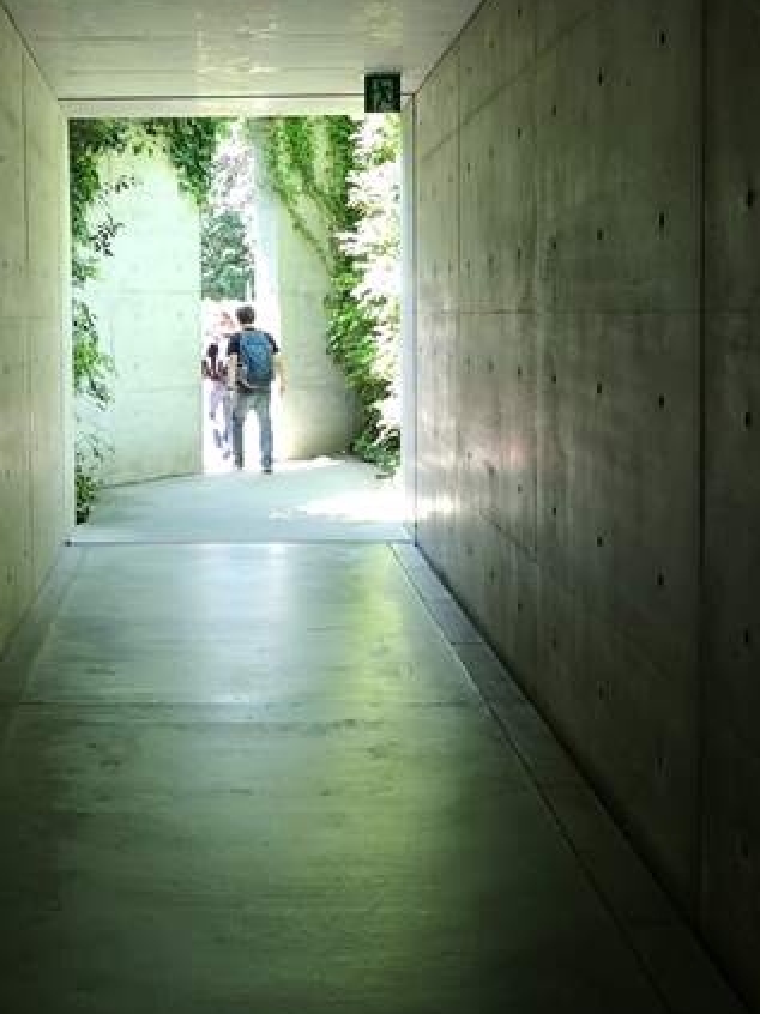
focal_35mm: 46
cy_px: 374
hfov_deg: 31.1
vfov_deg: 40.9
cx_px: 225
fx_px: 1347
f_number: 1.8
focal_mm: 3.95
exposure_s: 1/60
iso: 80
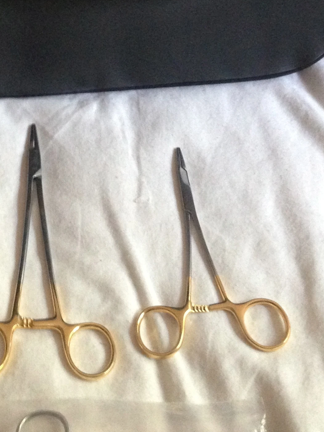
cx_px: 71
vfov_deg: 24.7
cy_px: 60
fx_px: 961
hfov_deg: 19.0
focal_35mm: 77
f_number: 2.4
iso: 400
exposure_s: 1/20
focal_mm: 4.13
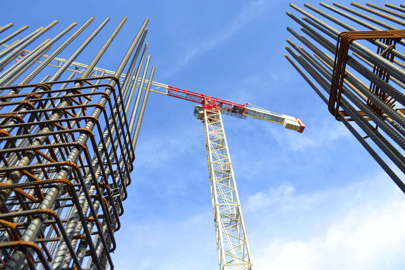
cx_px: 202
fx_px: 304
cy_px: 135
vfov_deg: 47.9
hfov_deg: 67.4
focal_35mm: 27
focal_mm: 18
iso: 100
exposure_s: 1/250
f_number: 5.6
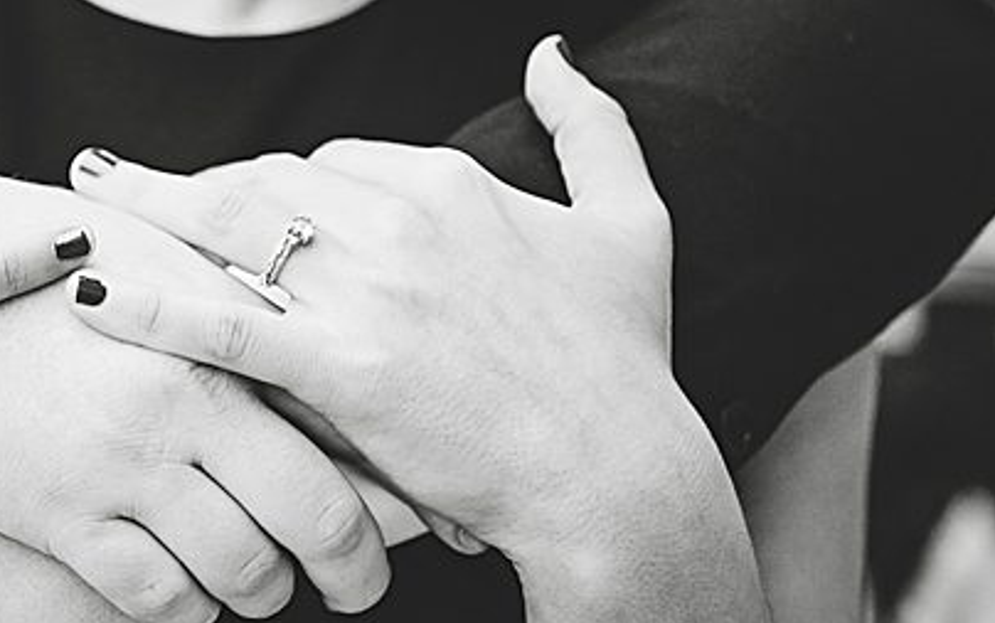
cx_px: 39
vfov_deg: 15.7
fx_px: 2252
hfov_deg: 24.0
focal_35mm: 83
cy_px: 139
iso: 640
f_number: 1.8
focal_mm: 35
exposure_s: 1/2000
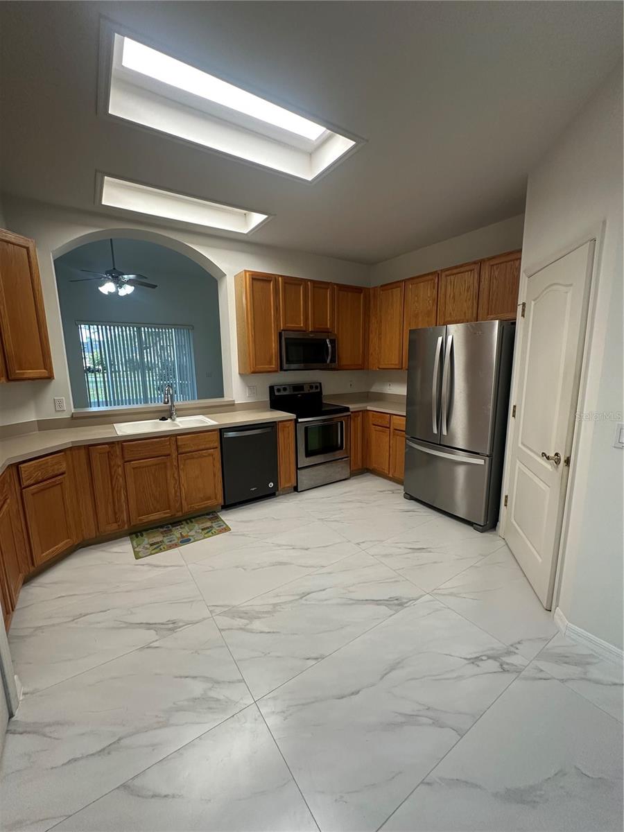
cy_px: 416
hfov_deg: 85.7
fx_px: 336
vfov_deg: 102.1
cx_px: 312
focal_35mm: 14
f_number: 2.2
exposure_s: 1/120
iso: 200
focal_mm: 2.22
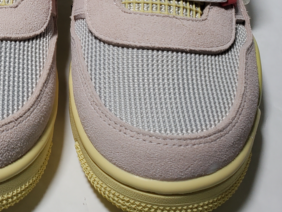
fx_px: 570
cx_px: 50
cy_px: -19
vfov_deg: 20.1
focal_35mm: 70
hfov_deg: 27.1
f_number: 2.4
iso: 50
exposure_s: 1/243
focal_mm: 4.3
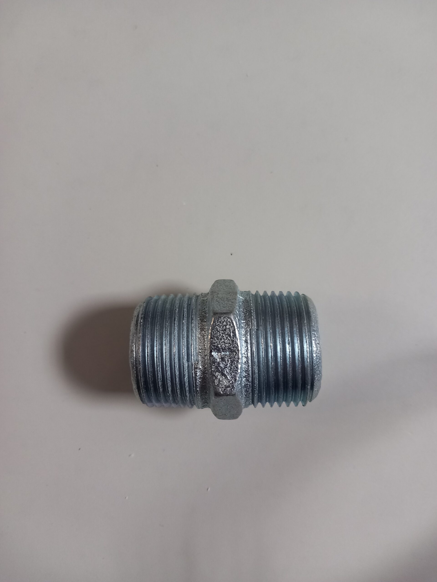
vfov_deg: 65.3
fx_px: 454
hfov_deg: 51.4
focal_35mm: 27
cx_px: 218
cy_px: 291
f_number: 1.8
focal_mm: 4
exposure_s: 1/33.3
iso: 200
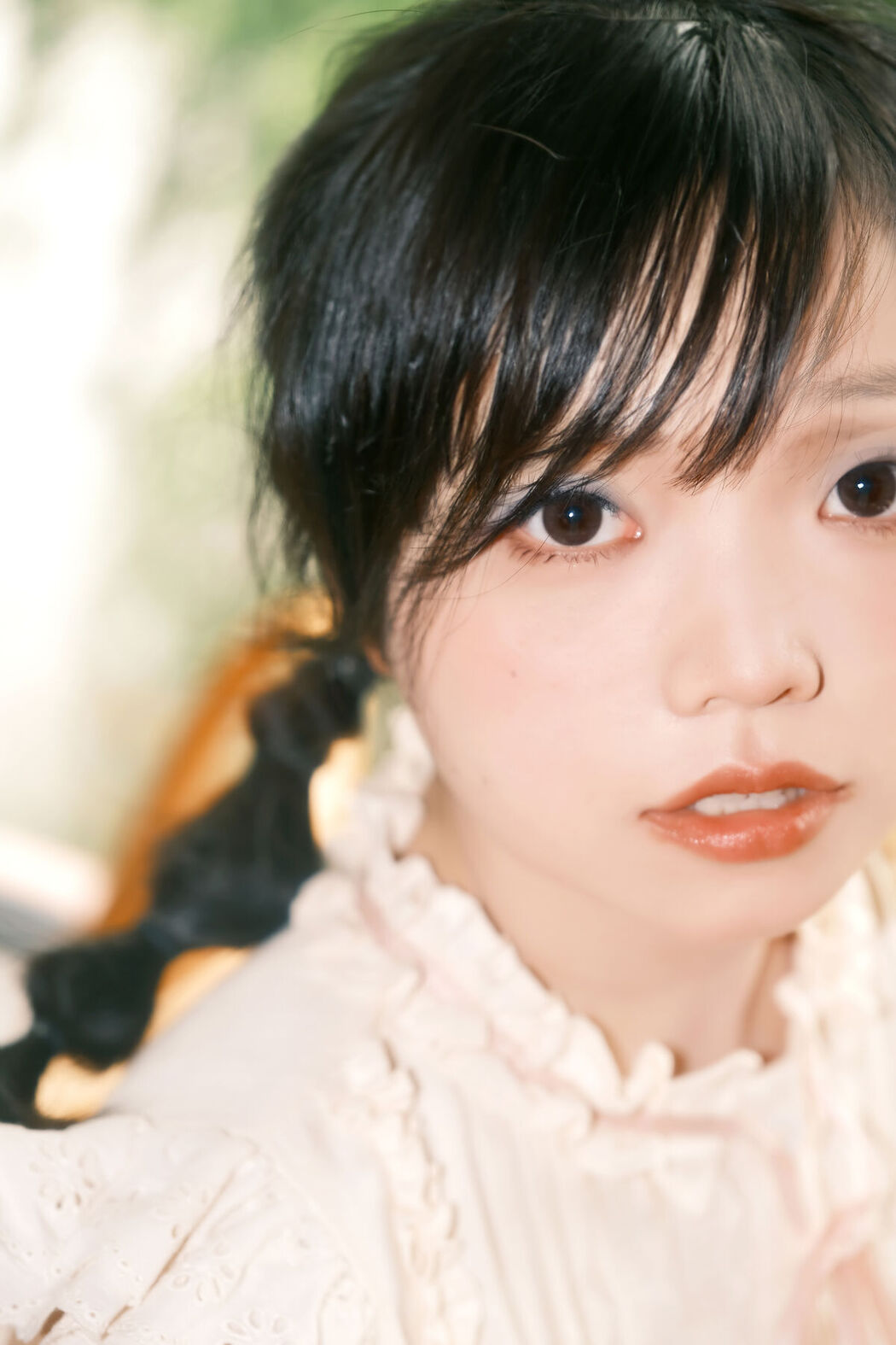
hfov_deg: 16.5
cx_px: 448
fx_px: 3098
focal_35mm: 83
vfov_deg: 24.5
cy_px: 672
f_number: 2.8
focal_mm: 55
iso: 250
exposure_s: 1/125
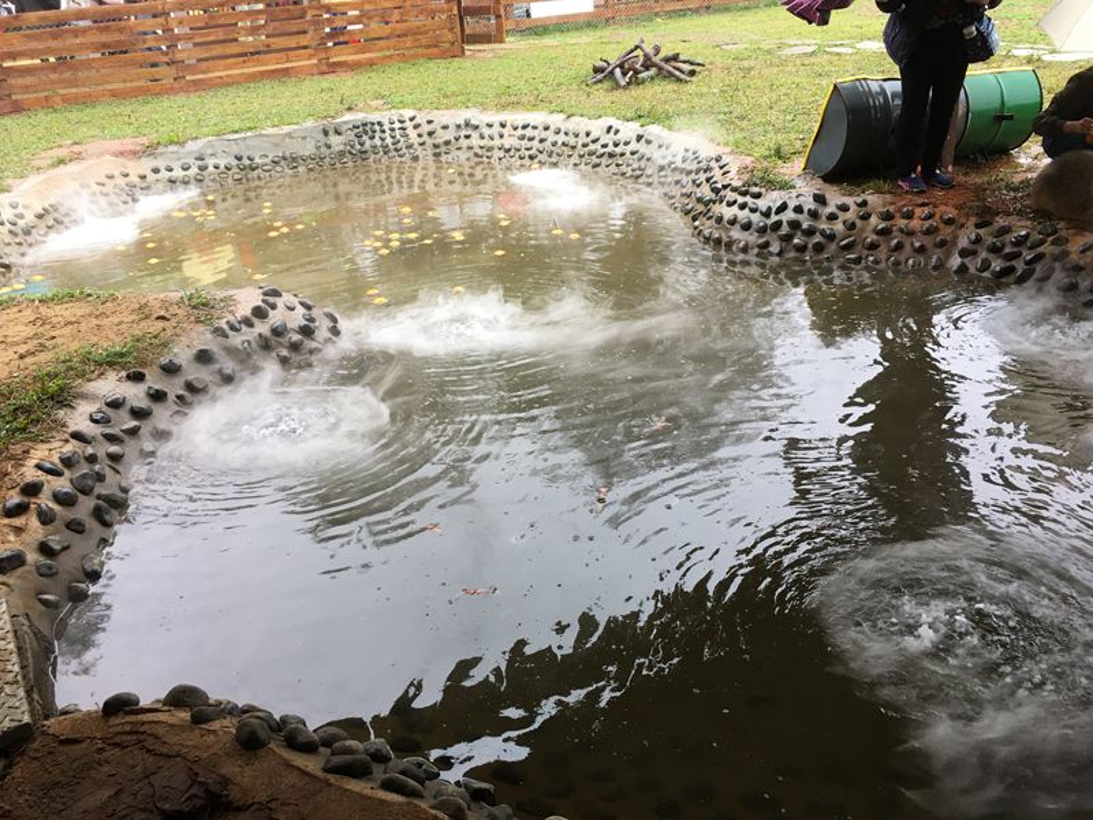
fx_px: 916
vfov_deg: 48.2
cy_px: 410
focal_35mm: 29
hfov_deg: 61.7
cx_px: 546
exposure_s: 1/40
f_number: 2.2
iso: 25
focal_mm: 4.15
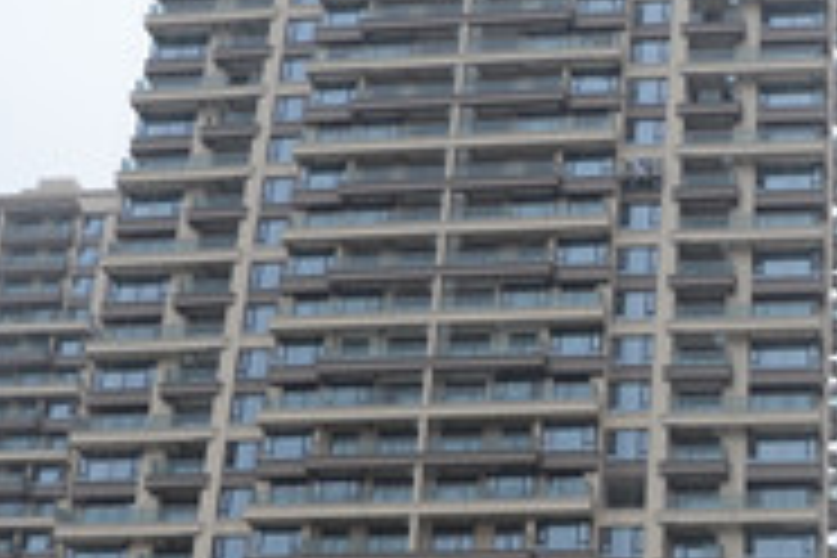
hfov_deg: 23.1
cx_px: 850
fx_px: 1953
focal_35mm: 84
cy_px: 544
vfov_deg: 16.0
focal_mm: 18
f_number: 5
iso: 400
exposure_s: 1/250
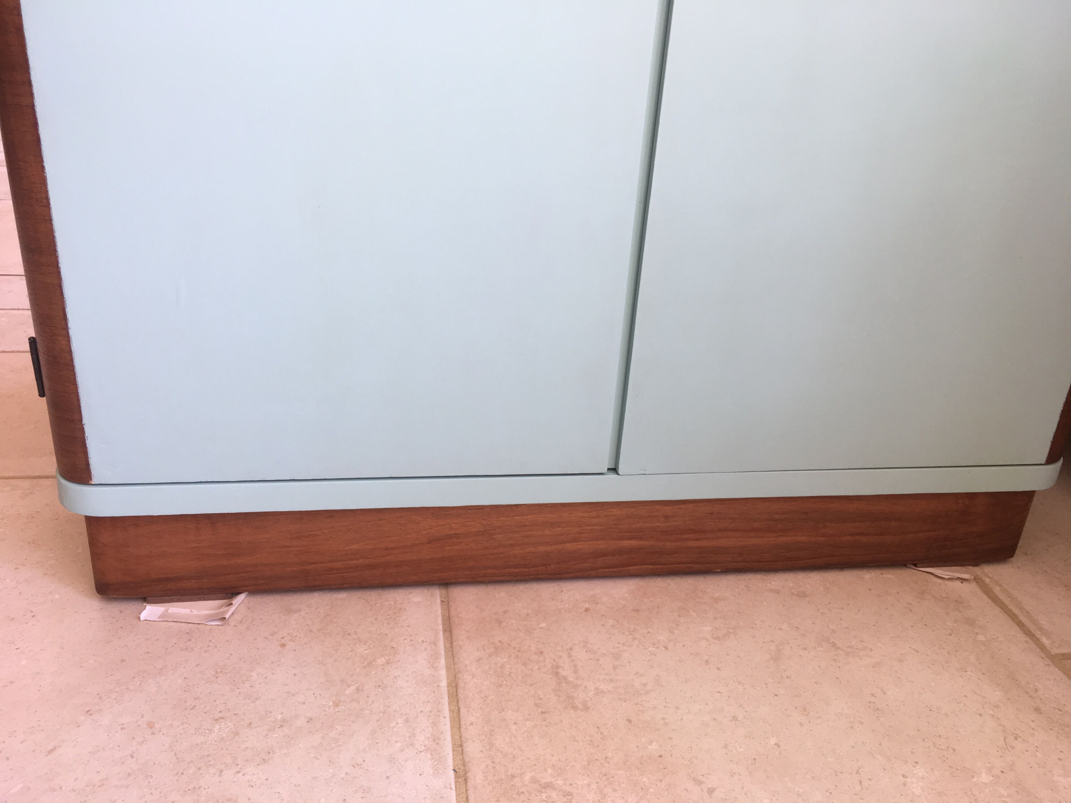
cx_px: 536
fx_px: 897
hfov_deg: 61.7
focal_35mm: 29
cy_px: 402
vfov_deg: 48.2
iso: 32
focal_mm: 4.15
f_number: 2.2
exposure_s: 1/60
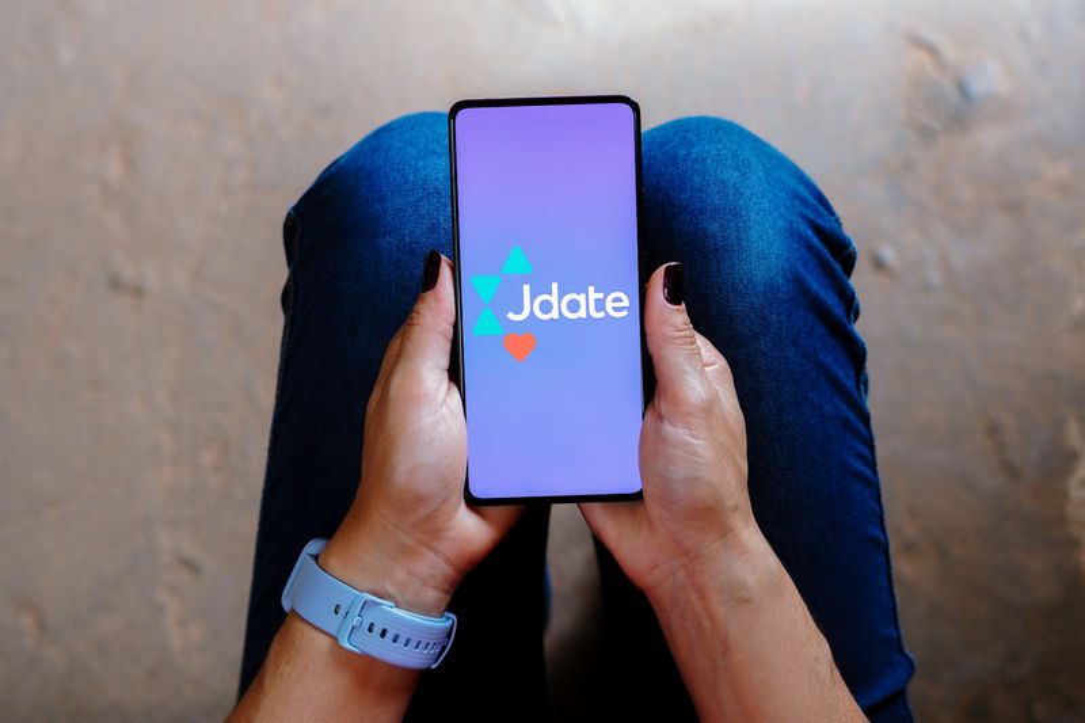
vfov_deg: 18.2
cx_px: 542
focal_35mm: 75
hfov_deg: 27.0
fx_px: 2260
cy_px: 362
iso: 250
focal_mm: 50
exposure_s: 1/200
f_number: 2.8
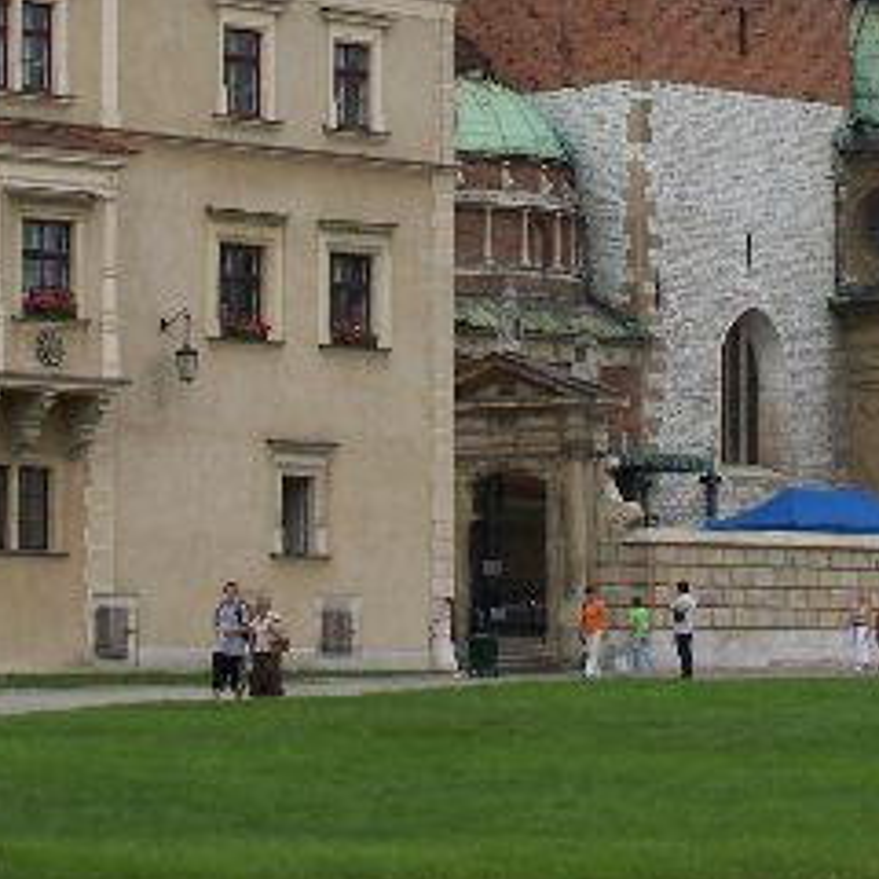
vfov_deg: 9.5
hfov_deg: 9.6
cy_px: -108
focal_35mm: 182
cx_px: 659
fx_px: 5229
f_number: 4.5
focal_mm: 11.2
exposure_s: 1/250
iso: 64
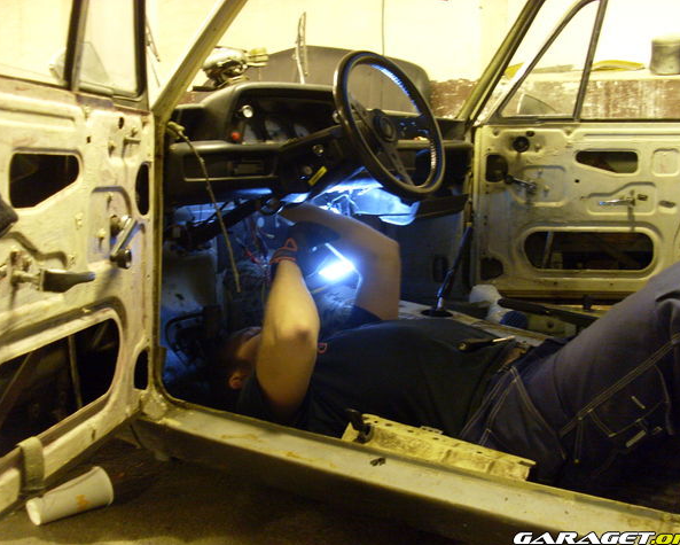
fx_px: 805
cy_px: 274
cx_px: 343
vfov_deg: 37.4
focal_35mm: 40
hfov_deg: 45.8
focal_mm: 6.3
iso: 200
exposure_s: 1/4
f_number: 3
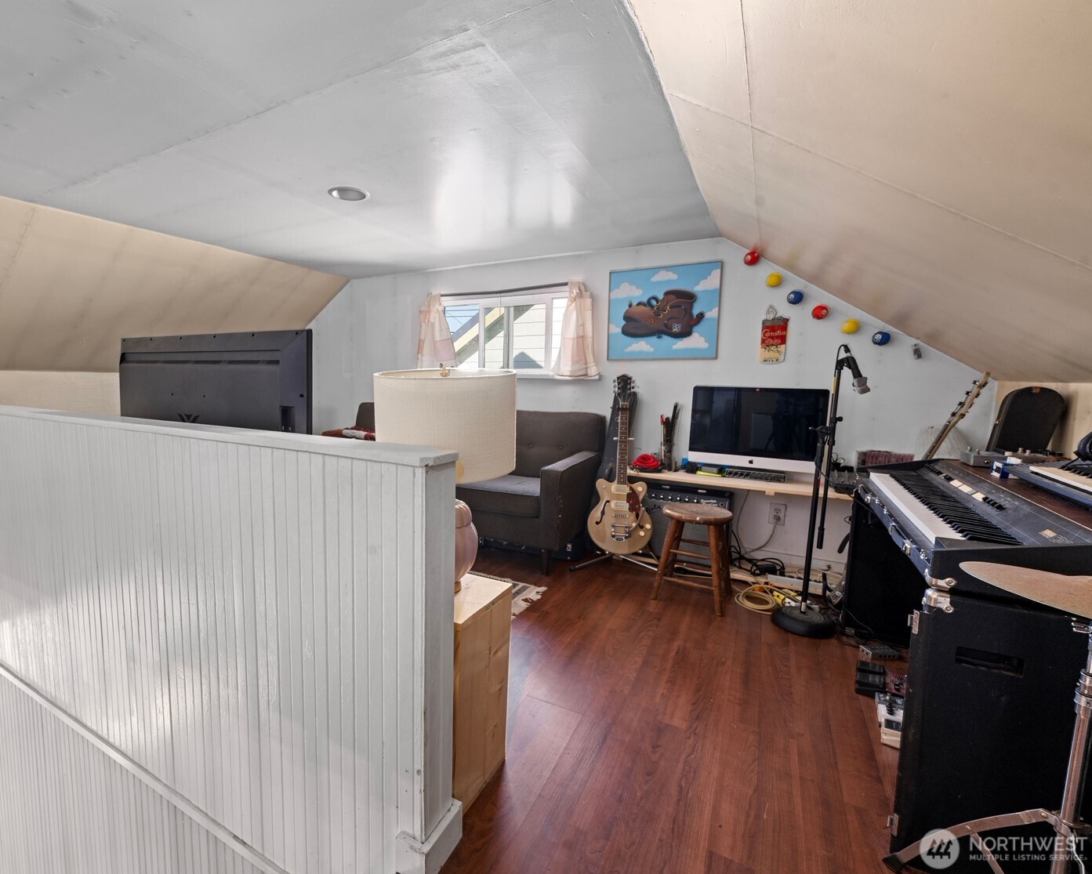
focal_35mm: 16
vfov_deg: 80.4
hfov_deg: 92.1
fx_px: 517
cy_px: 435
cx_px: 446
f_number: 9
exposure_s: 1/1.25
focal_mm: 14
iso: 400
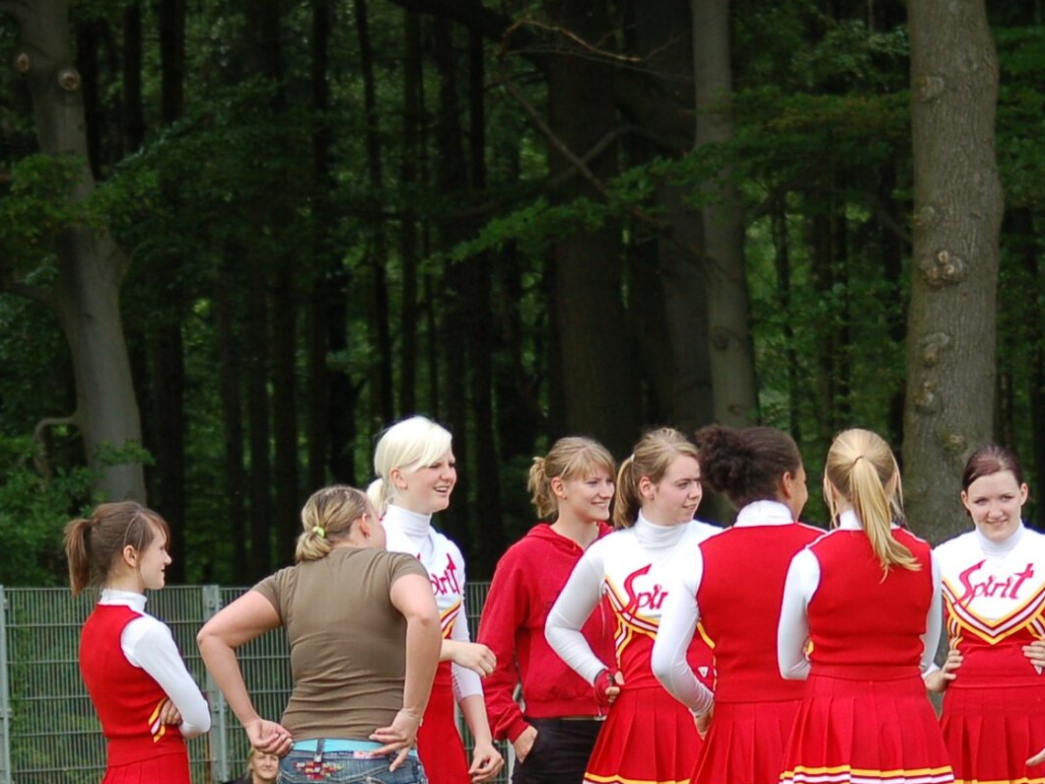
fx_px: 7396
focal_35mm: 245
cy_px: 628
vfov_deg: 6.1
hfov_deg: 8.1
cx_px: 697
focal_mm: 82
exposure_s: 1/1000
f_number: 4
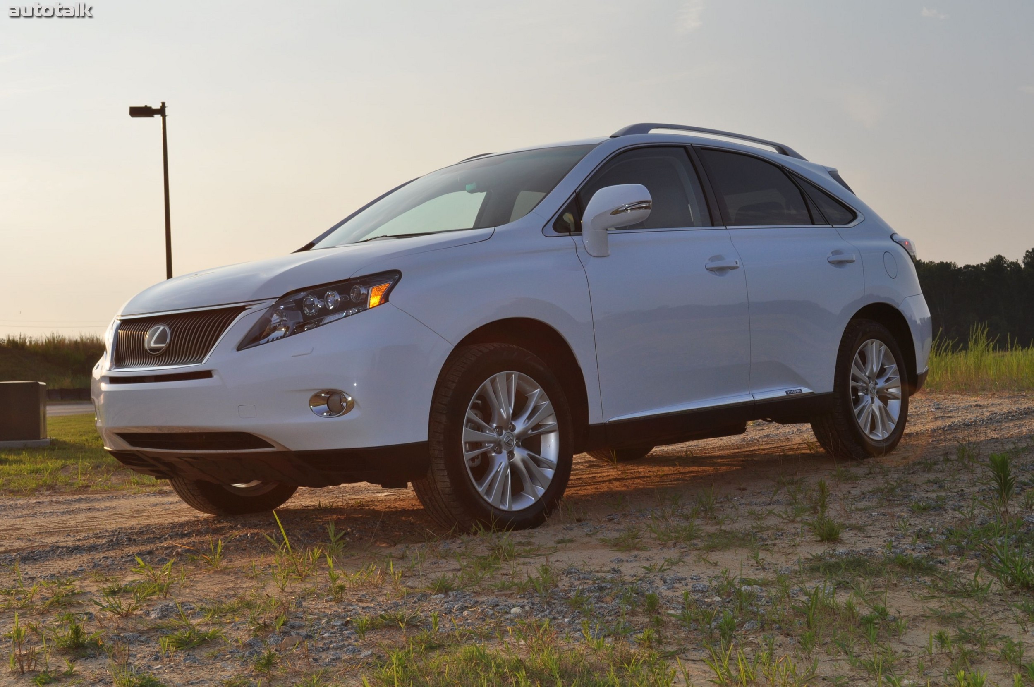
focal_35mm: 48
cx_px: 517
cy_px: 344
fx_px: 1377
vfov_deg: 28.0
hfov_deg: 41.2
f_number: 11
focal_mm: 32
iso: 200
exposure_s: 1/200
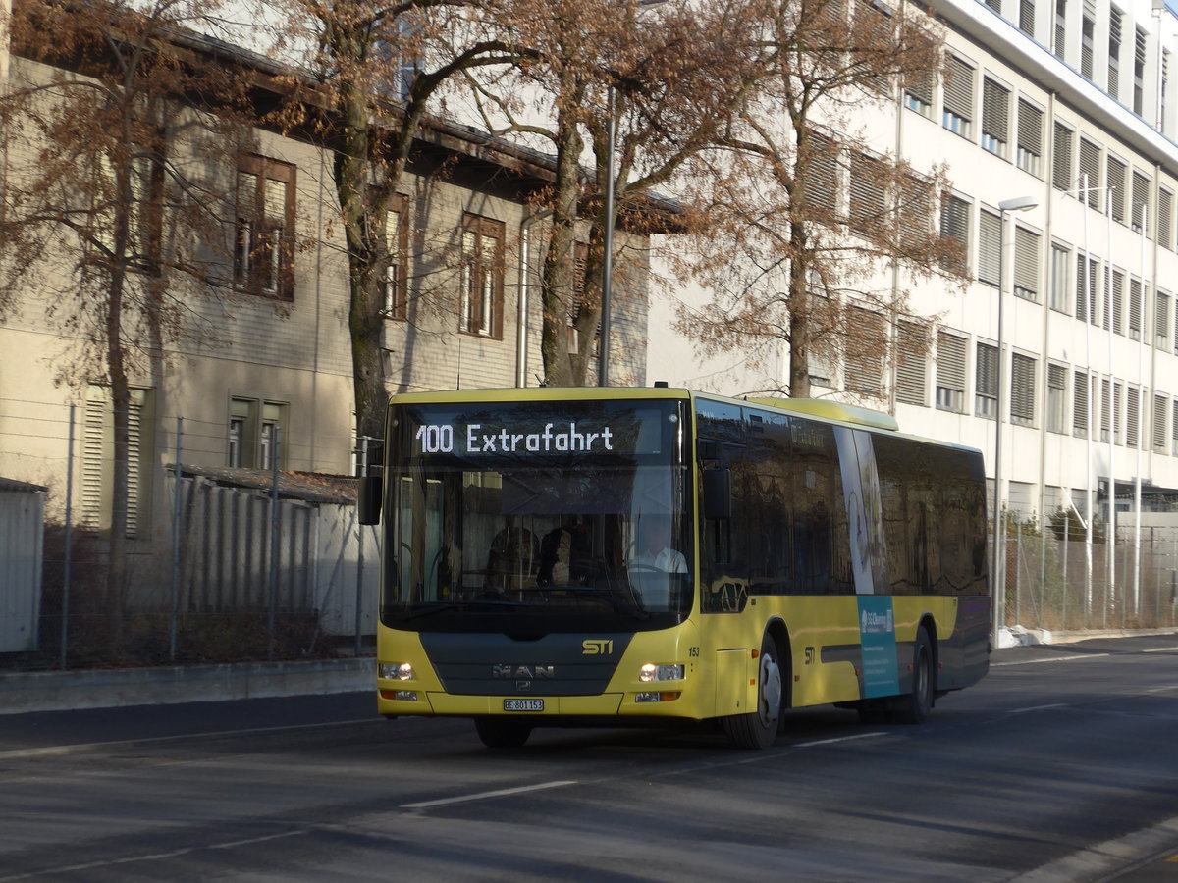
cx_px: 589
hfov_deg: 17.9
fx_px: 3743
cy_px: 442
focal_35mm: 110
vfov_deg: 13.5
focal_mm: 21.6
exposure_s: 1/250
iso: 80
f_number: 4.9
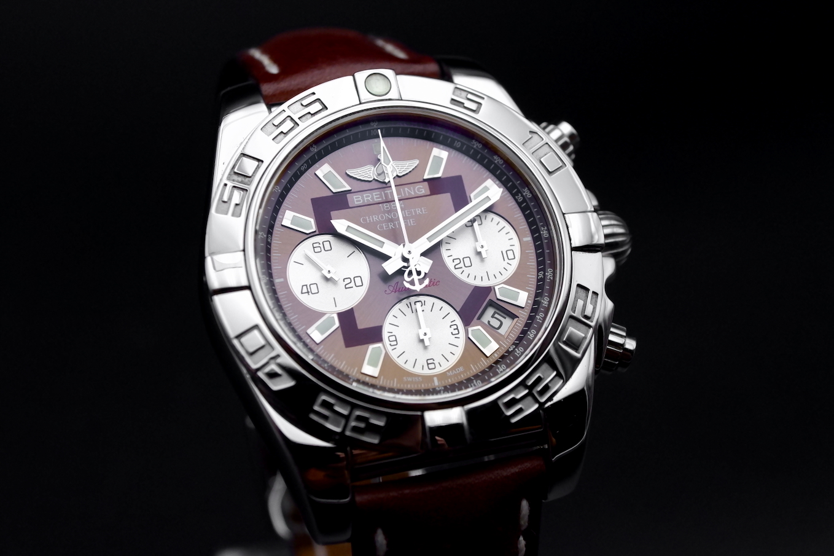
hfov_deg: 33.9
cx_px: 417
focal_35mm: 59
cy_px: 278
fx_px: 1367
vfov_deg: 23.0
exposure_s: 1/4000
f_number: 6.4
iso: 3200
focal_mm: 39
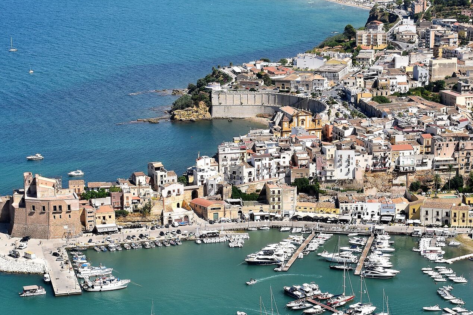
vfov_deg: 15.0
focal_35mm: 91
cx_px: 263
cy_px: 187
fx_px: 1196
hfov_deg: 22.4
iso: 360
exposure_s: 1/500
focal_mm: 32
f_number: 11
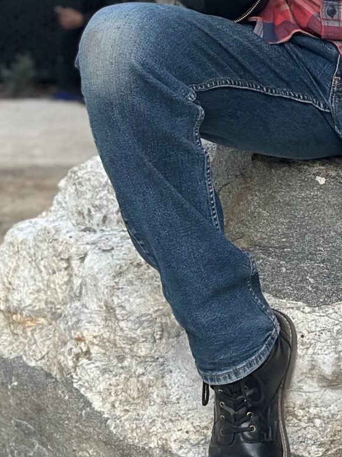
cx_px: 283
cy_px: 168
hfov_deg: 9.1
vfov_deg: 12.1
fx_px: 2148
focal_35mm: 163
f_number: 1.78
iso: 160
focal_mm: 6.86
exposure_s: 1/60
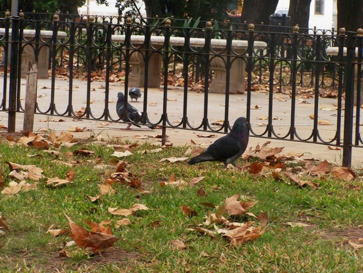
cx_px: 182
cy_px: 136
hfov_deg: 14.2
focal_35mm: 139
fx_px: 1458
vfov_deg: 10.7
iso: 80
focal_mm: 23.1
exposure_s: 1/80
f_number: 5.6
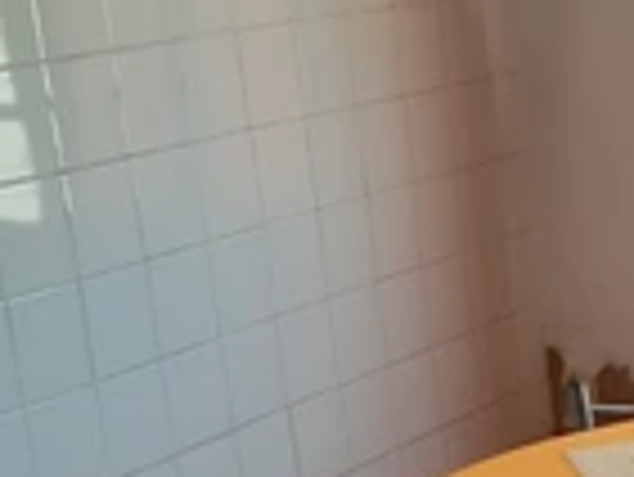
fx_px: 1540
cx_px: 647
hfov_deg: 22.3
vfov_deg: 16.9
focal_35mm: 84
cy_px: 562
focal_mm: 3.6
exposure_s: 1/50
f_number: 1.9
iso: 200
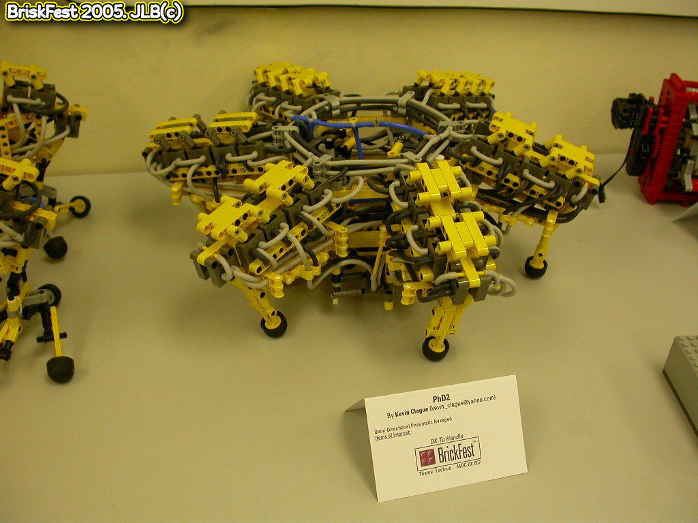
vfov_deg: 37.7
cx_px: 349
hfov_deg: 49.0
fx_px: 766
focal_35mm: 38
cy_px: 262
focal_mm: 7.85
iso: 100
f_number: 3
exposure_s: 1/50.6
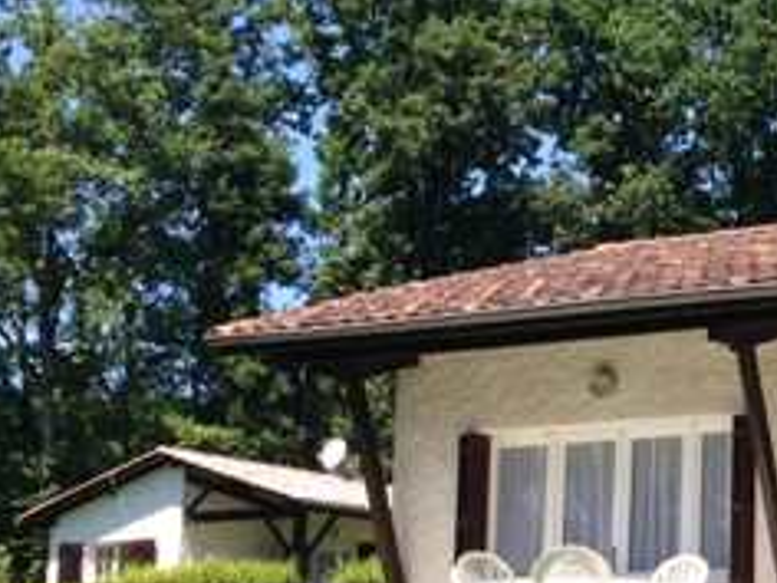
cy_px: 349
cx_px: 1024
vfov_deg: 13.2
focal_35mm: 112
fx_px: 2514
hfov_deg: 16.6
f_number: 2.4
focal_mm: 4.13
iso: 50
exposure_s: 1/723
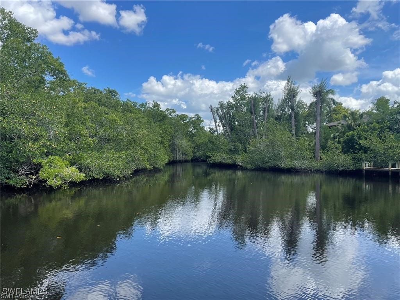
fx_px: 300
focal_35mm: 26
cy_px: 150
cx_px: 200
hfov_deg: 67.3
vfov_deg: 53.1
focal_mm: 4.2
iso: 32
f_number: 1.6
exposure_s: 1/2817
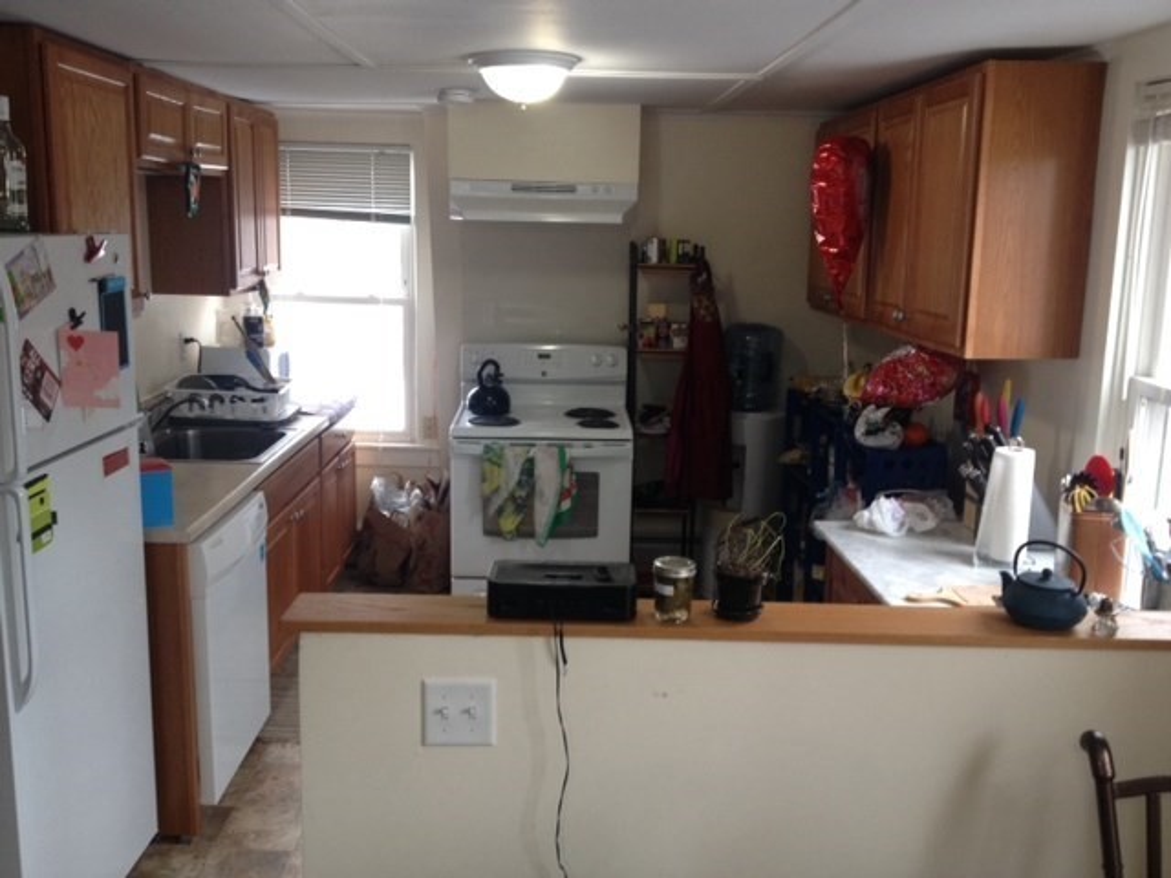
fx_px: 1184
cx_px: 586
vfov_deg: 40.7
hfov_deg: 52.6
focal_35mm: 35
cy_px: 439
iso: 100
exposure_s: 1/20
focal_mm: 4.28
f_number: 2.4
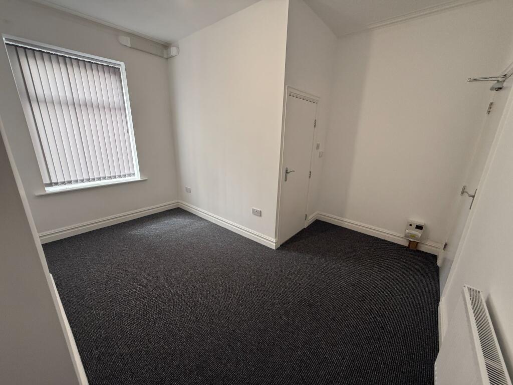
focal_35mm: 14
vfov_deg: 85.7
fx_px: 207
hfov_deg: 102.1
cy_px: 192
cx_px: 256
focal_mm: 2.22
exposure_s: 1/100
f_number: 2.2
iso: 200
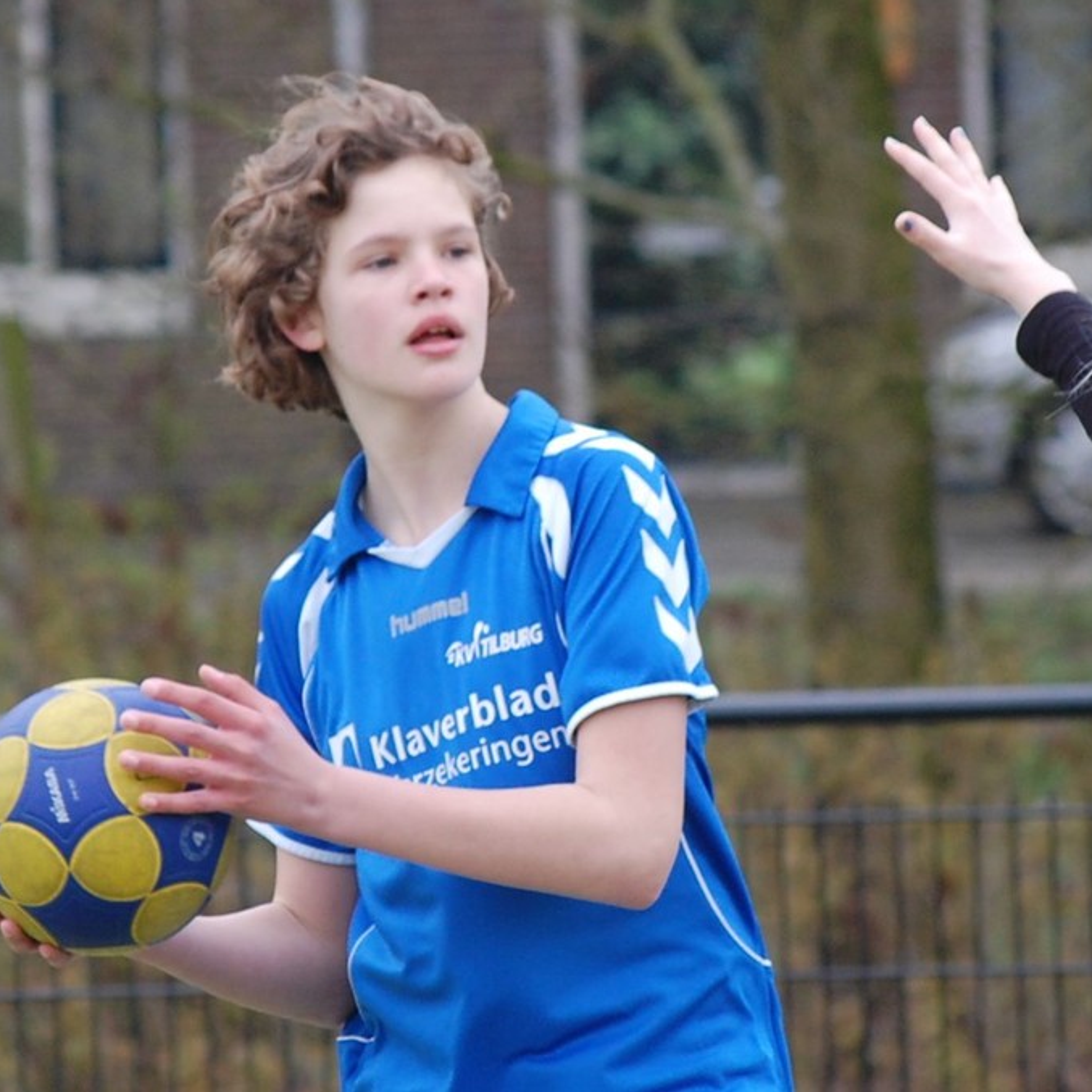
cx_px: 745
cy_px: 545
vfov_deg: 7.3
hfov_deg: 7.3
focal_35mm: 241
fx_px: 8589
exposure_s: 1/400
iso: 400
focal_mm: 125
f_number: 5
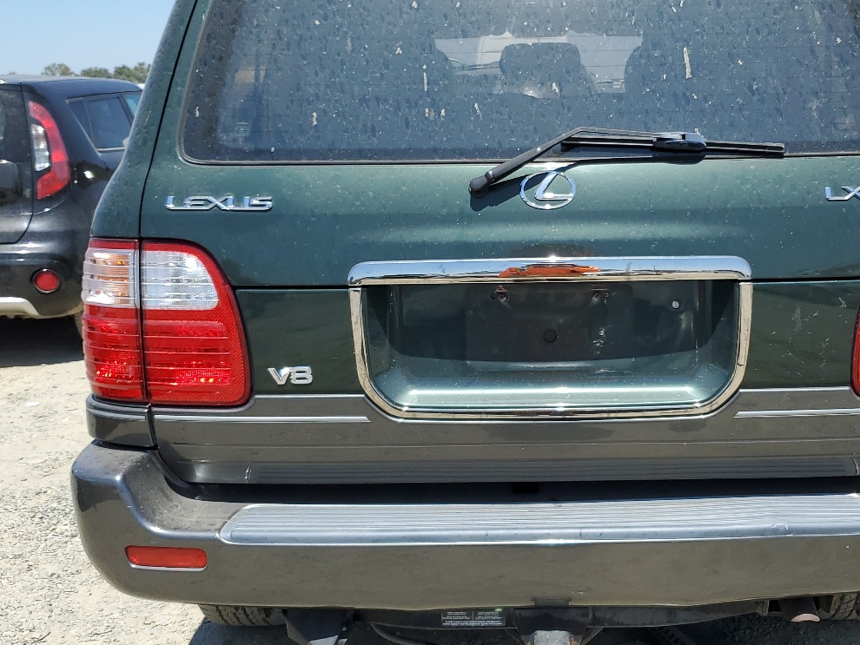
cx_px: 544
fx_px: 1044
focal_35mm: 42
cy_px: 253
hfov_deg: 44.4
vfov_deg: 34.2
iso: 50
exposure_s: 1/3333
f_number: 1.5
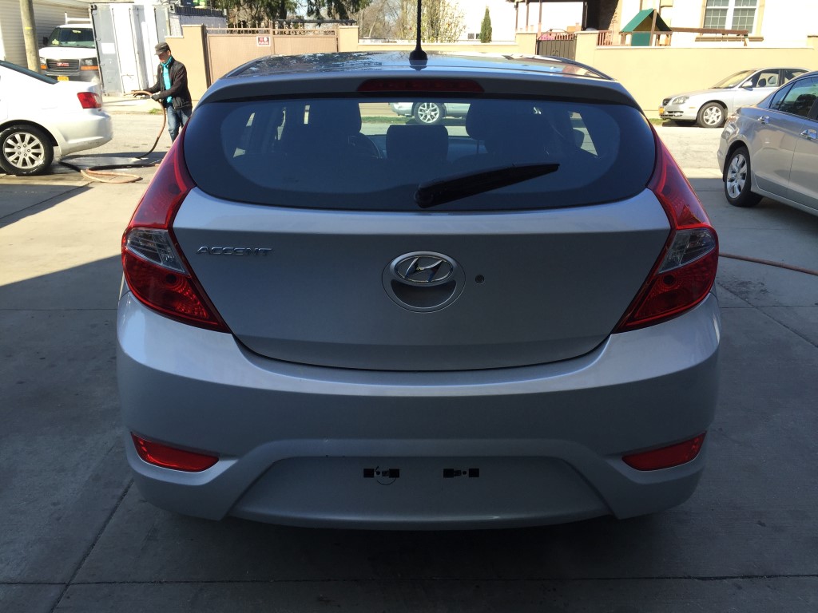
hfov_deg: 61.7
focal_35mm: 29
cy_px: 306
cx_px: 409
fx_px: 685
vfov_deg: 48.2
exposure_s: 1/557
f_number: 2.2
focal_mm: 4.15
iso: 32
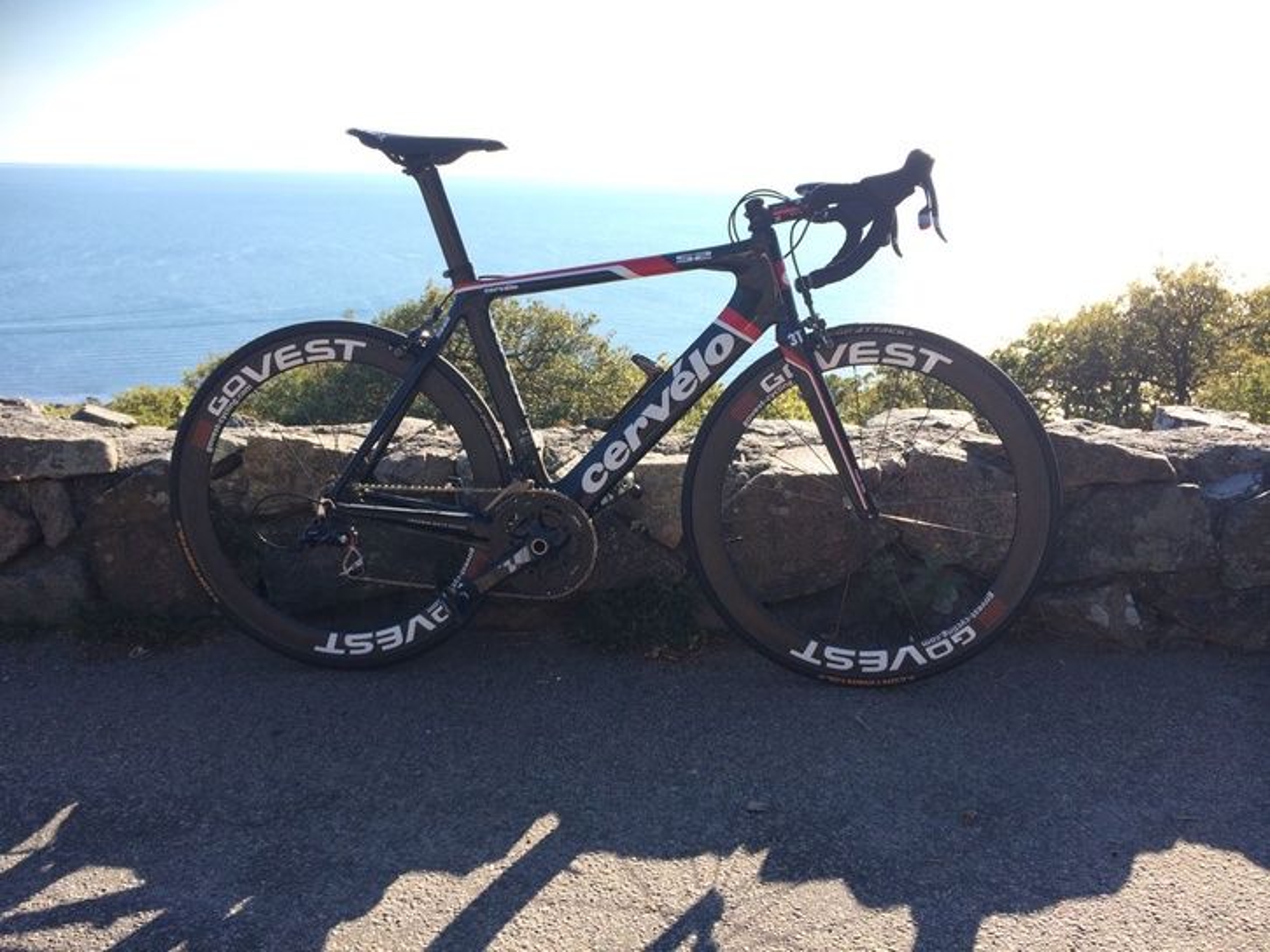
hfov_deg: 60.0
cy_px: 476
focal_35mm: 30
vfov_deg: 46.8
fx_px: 1101
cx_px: 635
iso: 32
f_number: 2.2
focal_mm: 4.12
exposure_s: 1/760
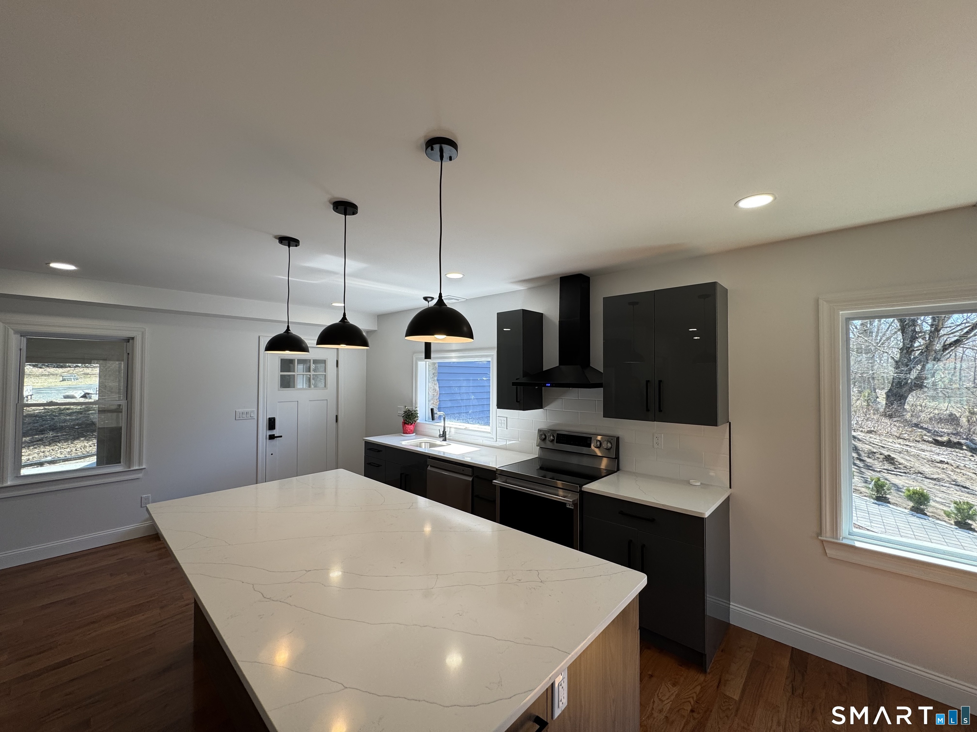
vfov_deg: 85.7
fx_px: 395
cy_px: 366
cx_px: 488
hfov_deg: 102.1
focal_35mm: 14
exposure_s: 1/115
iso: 40
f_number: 2.2
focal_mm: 2.22
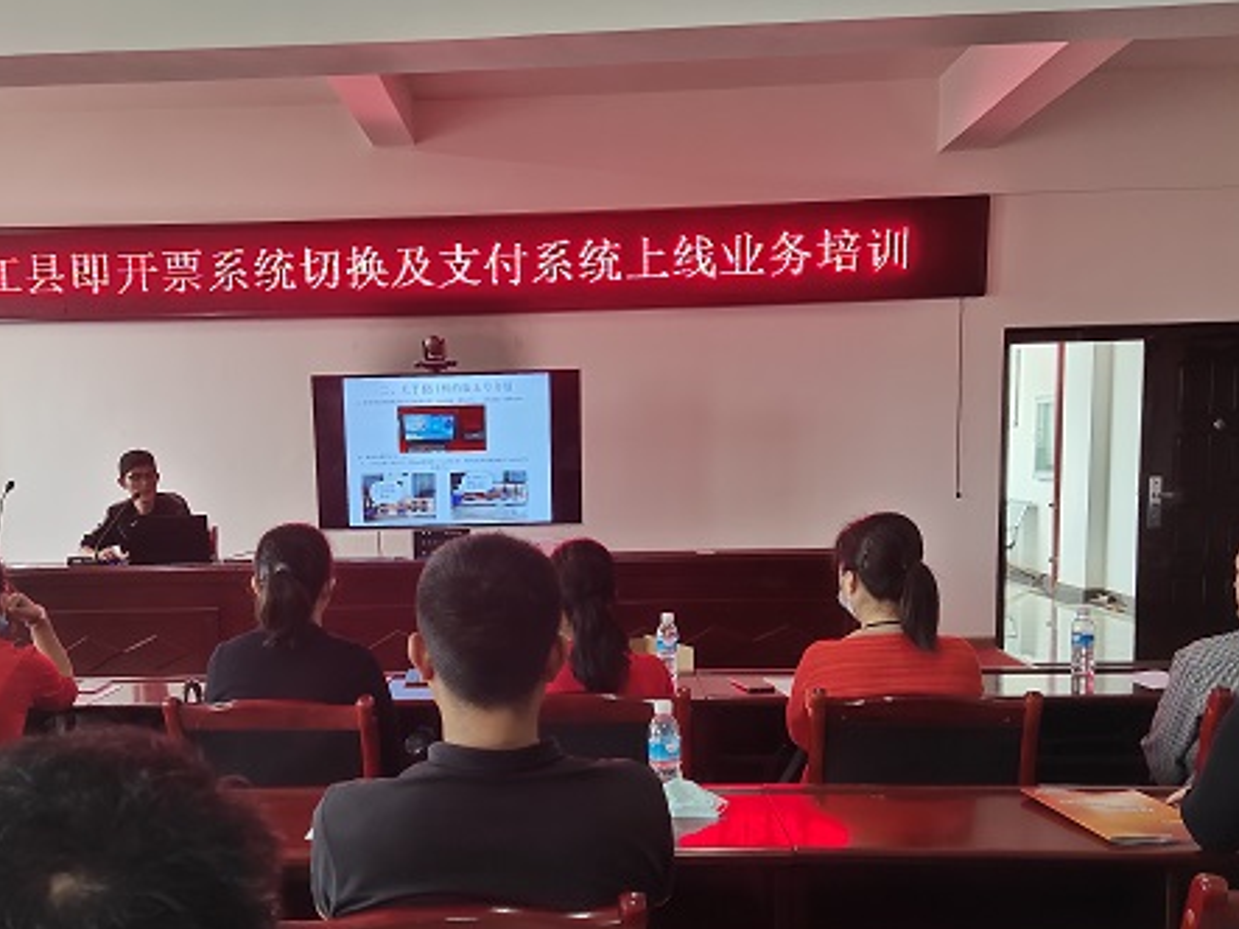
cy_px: 604
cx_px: 484
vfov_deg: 27.9
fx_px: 1861
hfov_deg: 36.7
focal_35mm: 52
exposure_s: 1/100
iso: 1016
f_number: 1.79
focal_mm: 4.74
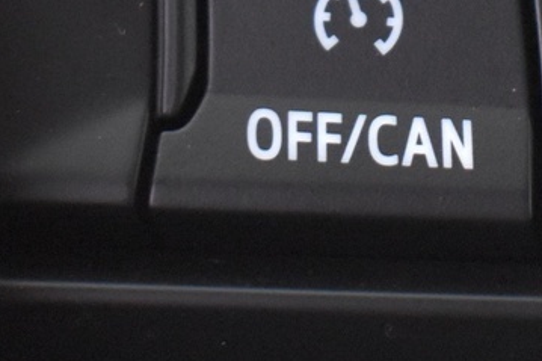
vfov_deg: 6.9
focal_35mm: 196
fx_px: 2953
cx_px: 485
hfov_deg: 10.4
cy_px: -163
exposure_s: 1/15
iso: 3200
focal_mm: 29
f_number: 4.2
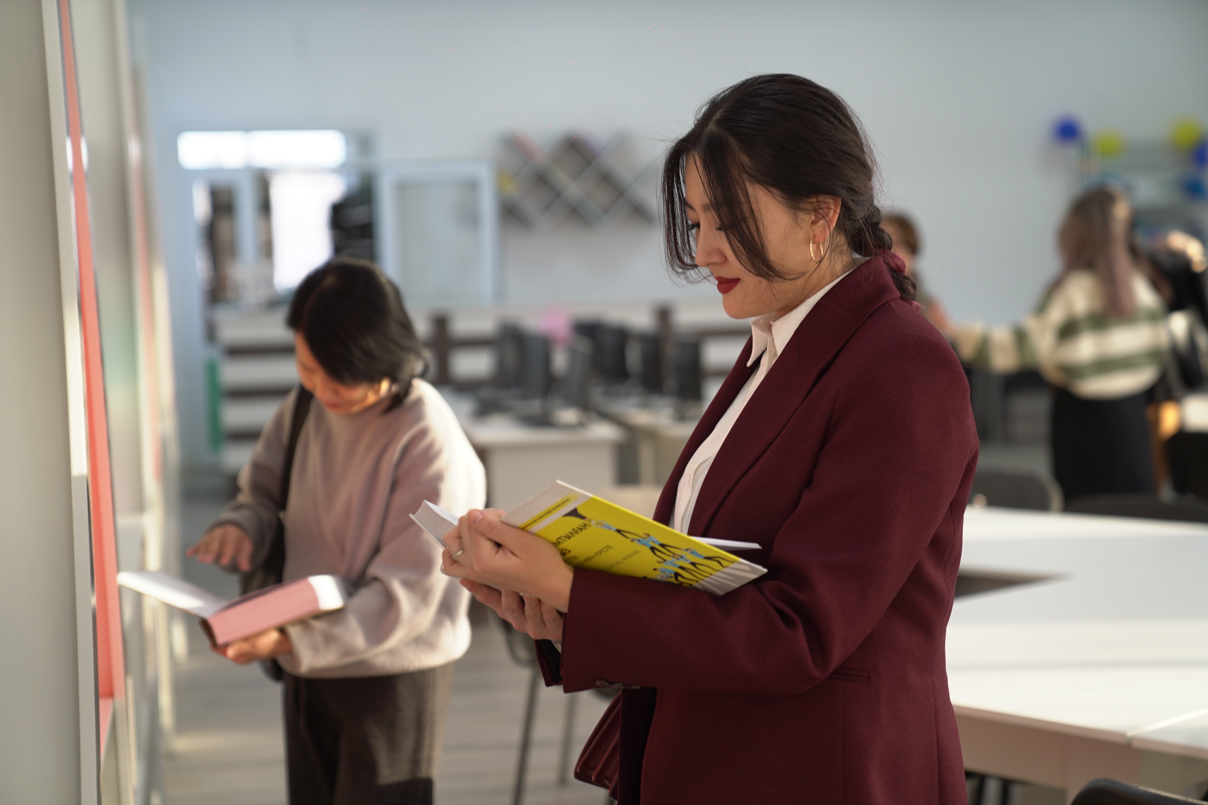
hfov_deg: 28.8
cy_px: 402
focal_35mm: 70
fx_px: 2349
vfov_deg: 19.5
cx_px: 604
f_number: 2.8
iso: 250
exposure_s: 1/160
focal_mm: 70
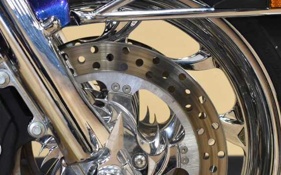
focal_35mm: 92
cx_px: 118
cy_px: 148
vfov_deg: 14.1
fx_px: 705
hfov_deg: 22.5
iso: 1250
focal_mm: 29
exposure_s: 1/60
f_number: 4.2
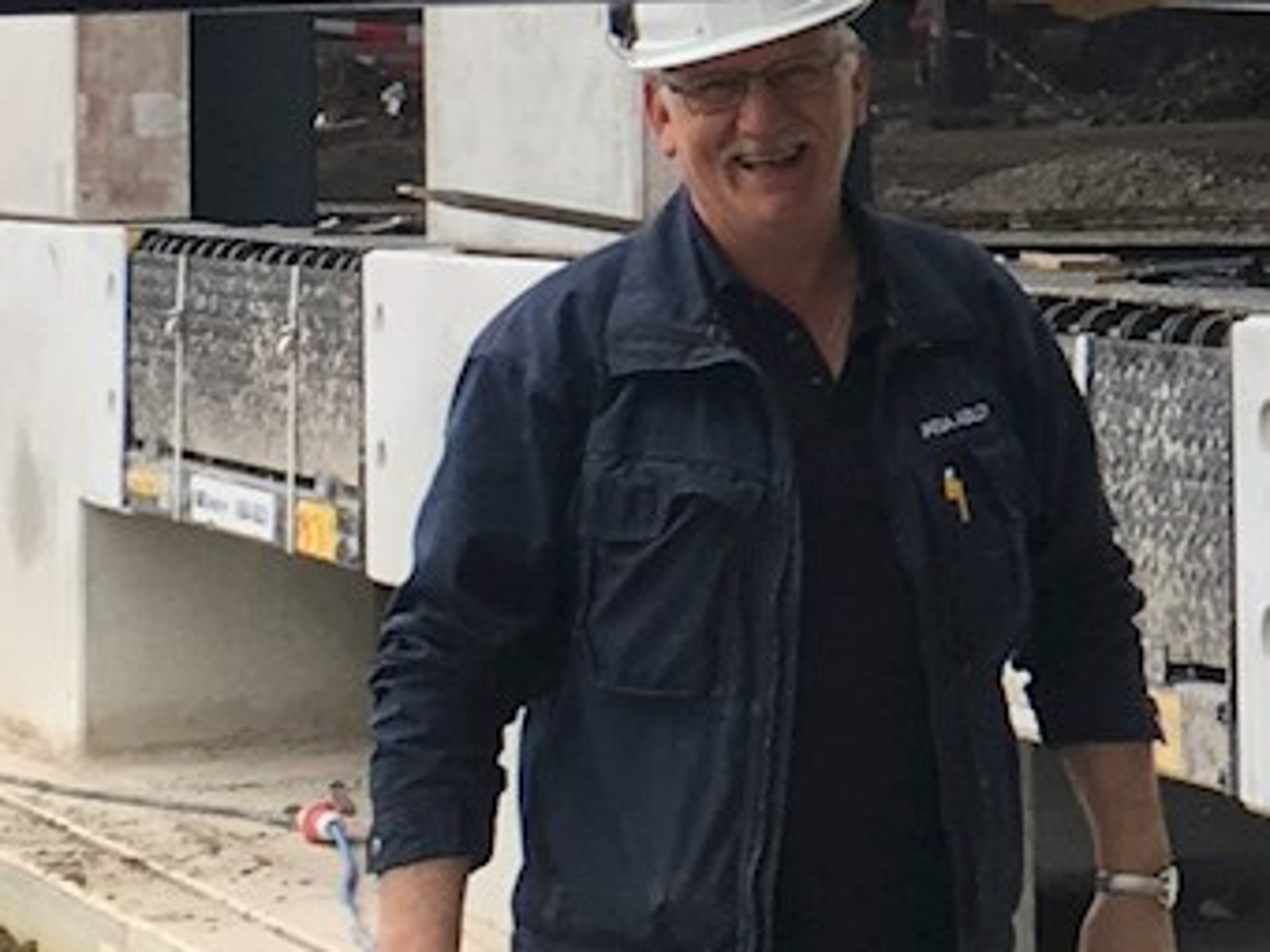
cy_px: -86
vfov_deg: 9.0
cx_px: 1931
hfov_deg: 11.5
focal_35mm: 164
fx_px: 6017
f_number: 2.2
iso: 40
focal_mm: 4.15
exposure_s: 1/100
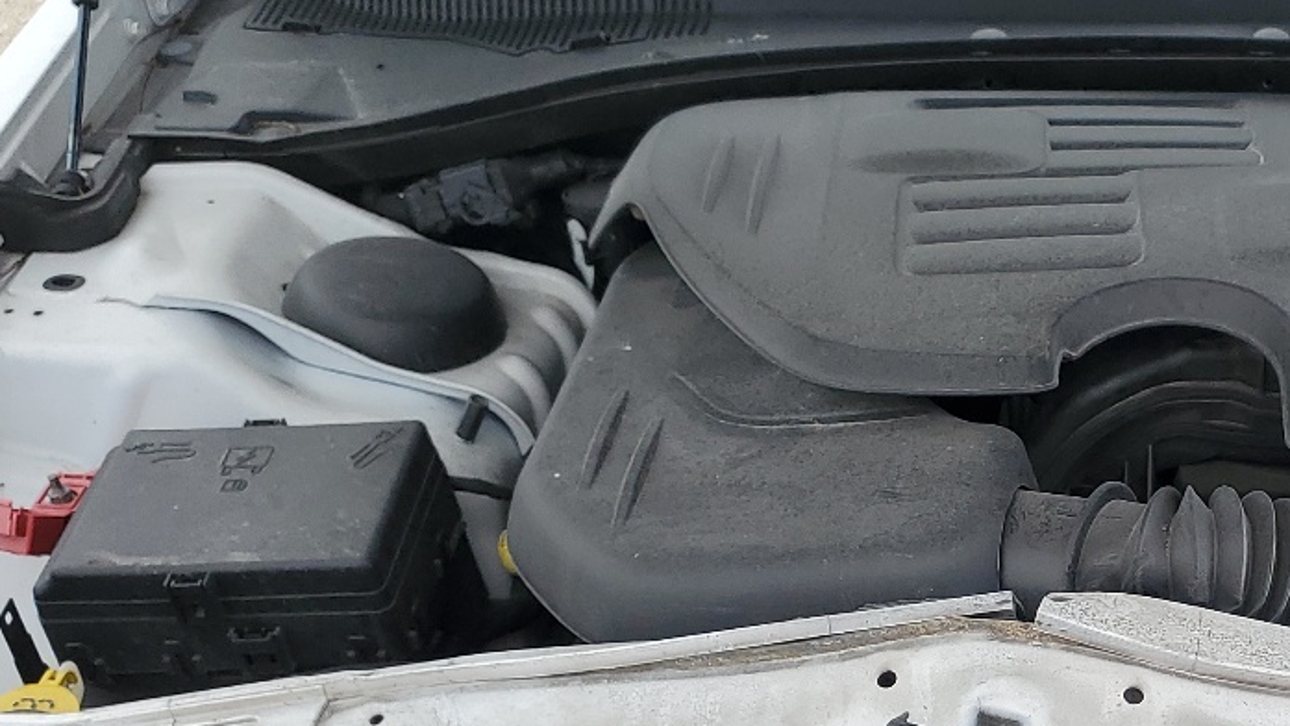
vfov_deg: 18.3
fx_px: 2223
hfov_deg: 31.2
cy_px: 606
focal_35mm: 65
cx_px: 1098
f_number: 1.5
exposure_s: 1/2000
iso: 50
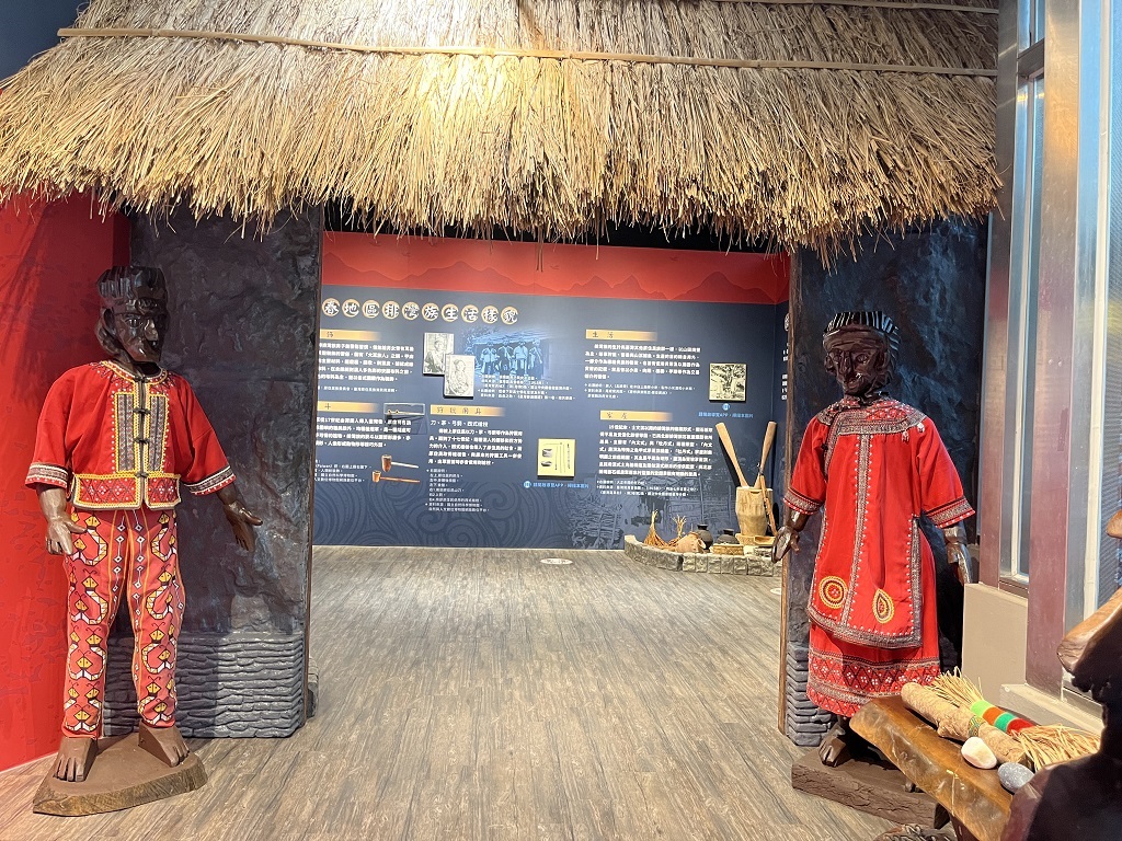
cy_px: 420
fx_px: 843
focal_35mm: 26
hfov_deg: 67.3
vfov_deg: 53.1
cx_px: 561
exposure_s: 1/60
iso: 320
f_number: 1.6
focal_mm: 5.1
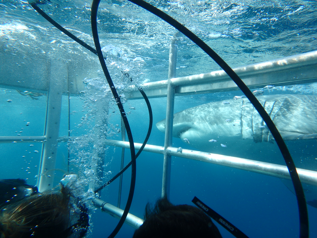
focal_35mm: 21
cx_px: 158
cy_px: 119
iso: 125
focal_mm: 3.7
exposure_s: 1/320
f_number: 3.5
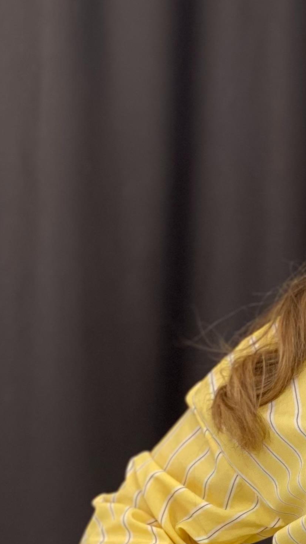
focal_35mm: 156
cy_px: 522
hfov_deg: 7.6
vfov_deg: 13.6
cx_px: 484
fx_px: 2249
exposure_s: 1/122
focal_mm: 6
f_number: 2
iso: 80
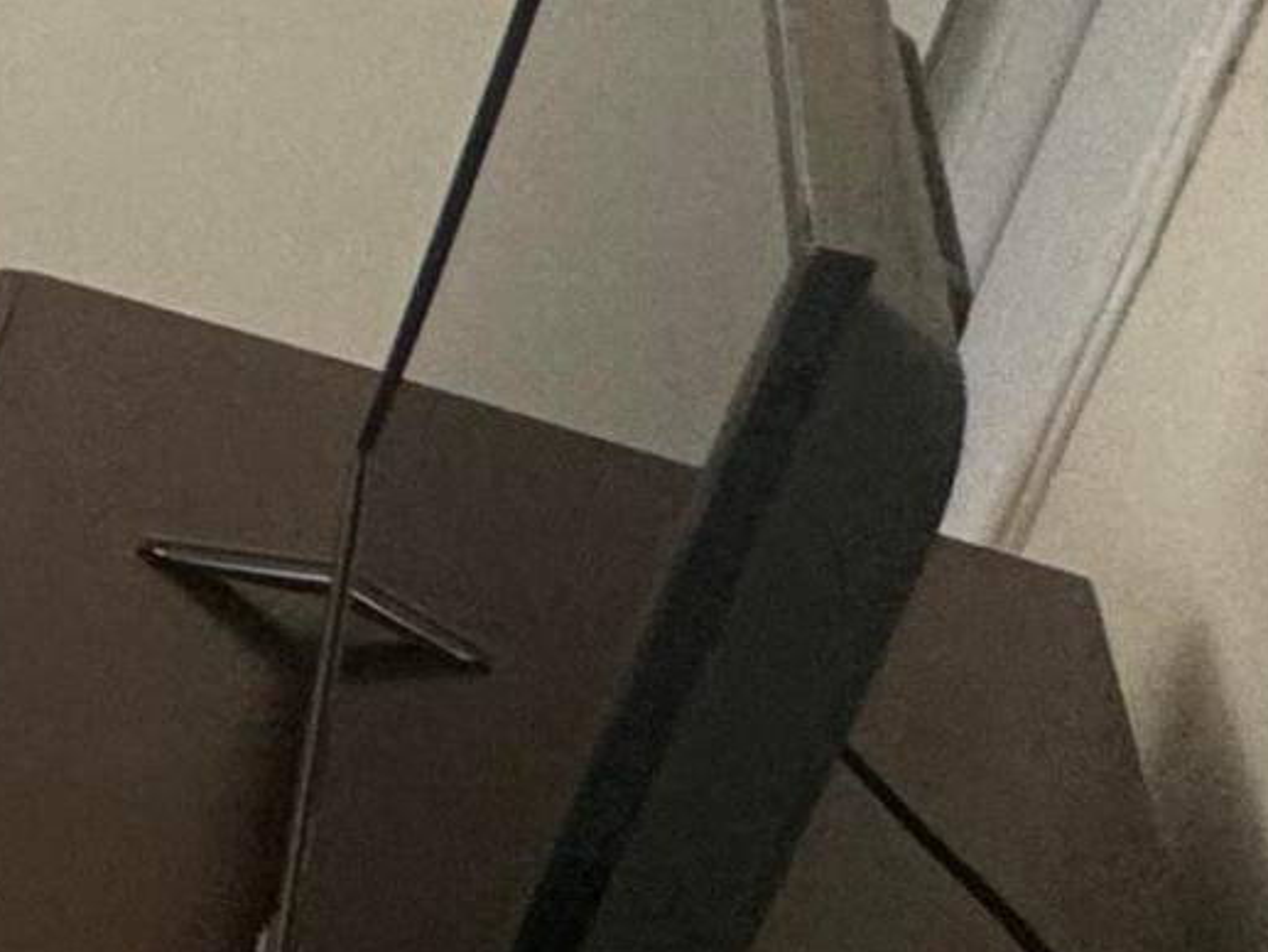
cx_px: -1996
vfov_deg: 17.9
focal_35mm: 78
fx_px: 2858
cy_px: -218
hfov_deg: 13.9
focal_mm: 2.22
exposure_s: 1/99
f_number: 2.2
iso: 125
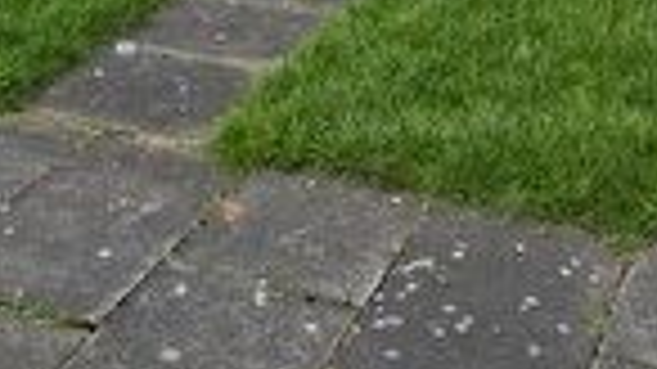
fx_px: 1184
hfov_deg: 30.6
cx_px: 477
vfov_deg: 13.4
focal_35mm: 68
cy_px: -502
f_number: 1.9
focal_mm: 2.2
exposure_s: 1/1307
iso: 40
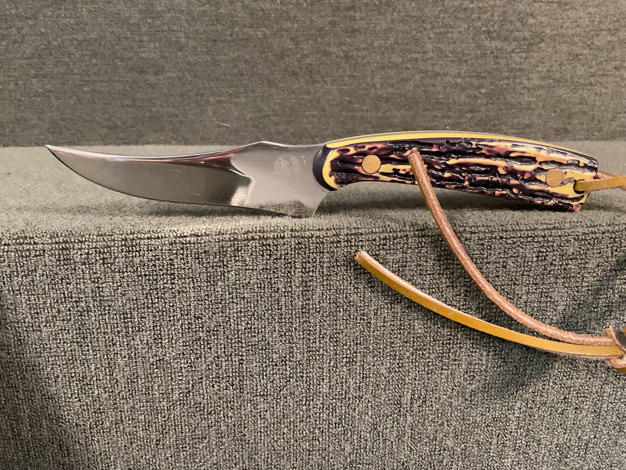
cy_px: 235
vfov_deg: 48.2
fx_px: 524
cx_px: 313
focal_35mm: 29
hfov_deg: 61.7
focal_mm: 3
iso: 400
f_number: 1.8
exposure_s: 1/30
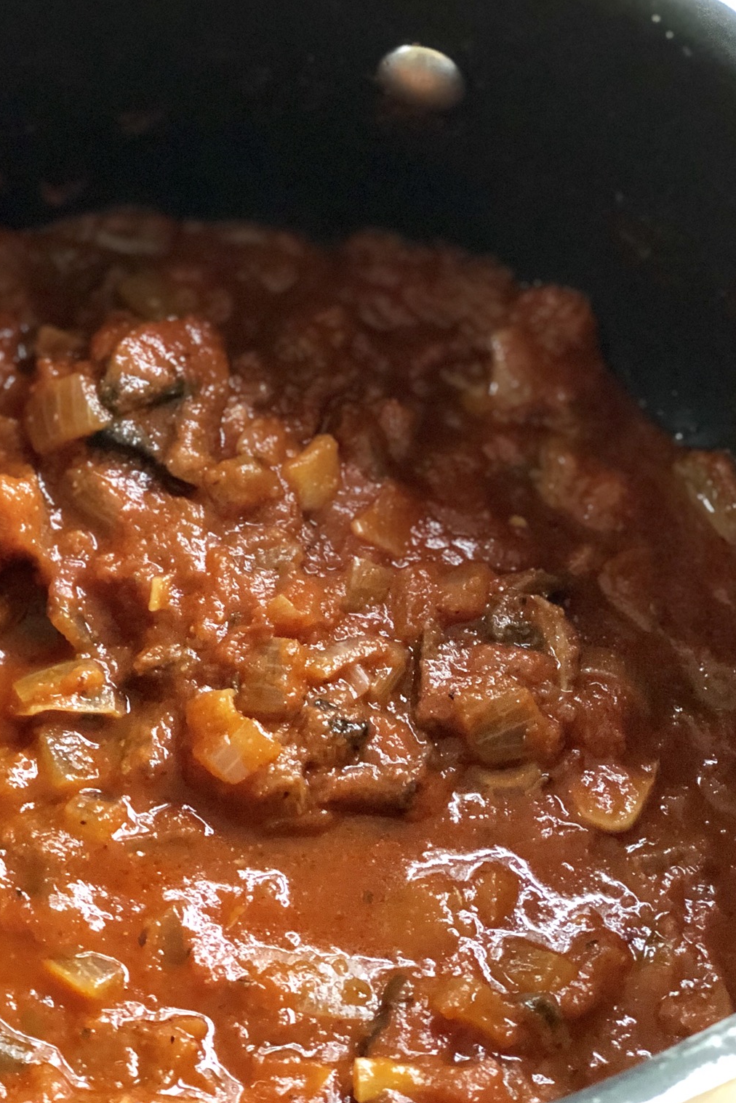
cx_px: 60
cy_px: 554
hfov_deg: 16.8
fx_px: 2453
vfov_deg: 25.4
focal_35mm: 80
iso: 1000
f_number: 2.8
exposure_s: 1/60
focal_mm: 6.6
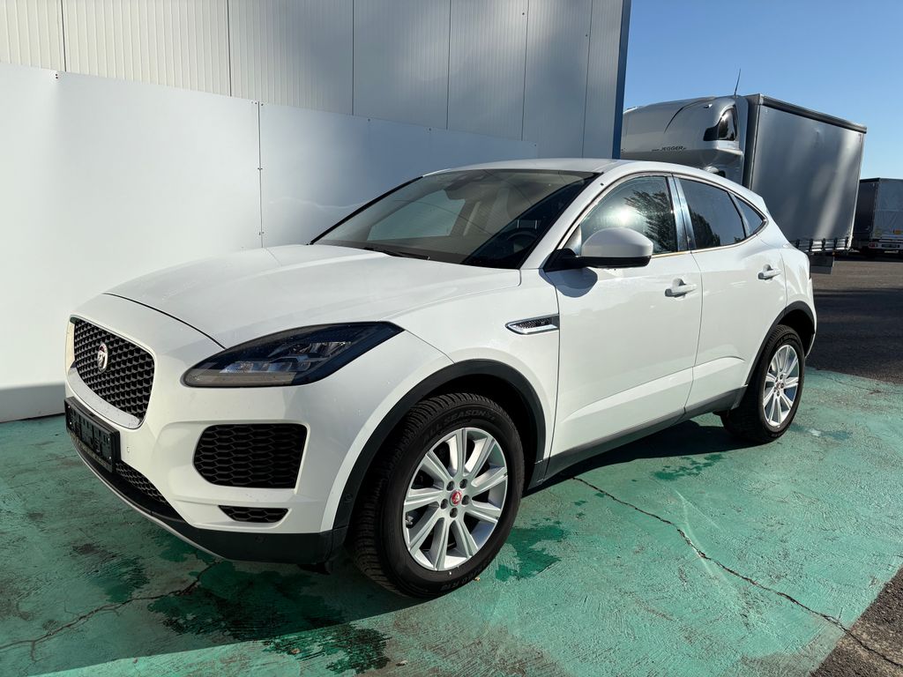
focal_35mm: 26
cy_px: 338
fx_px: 678
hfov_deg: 67.3
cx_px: 452
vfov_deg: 53.1
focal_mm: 5.96
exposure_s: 1/5814
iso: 50
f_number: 1.6
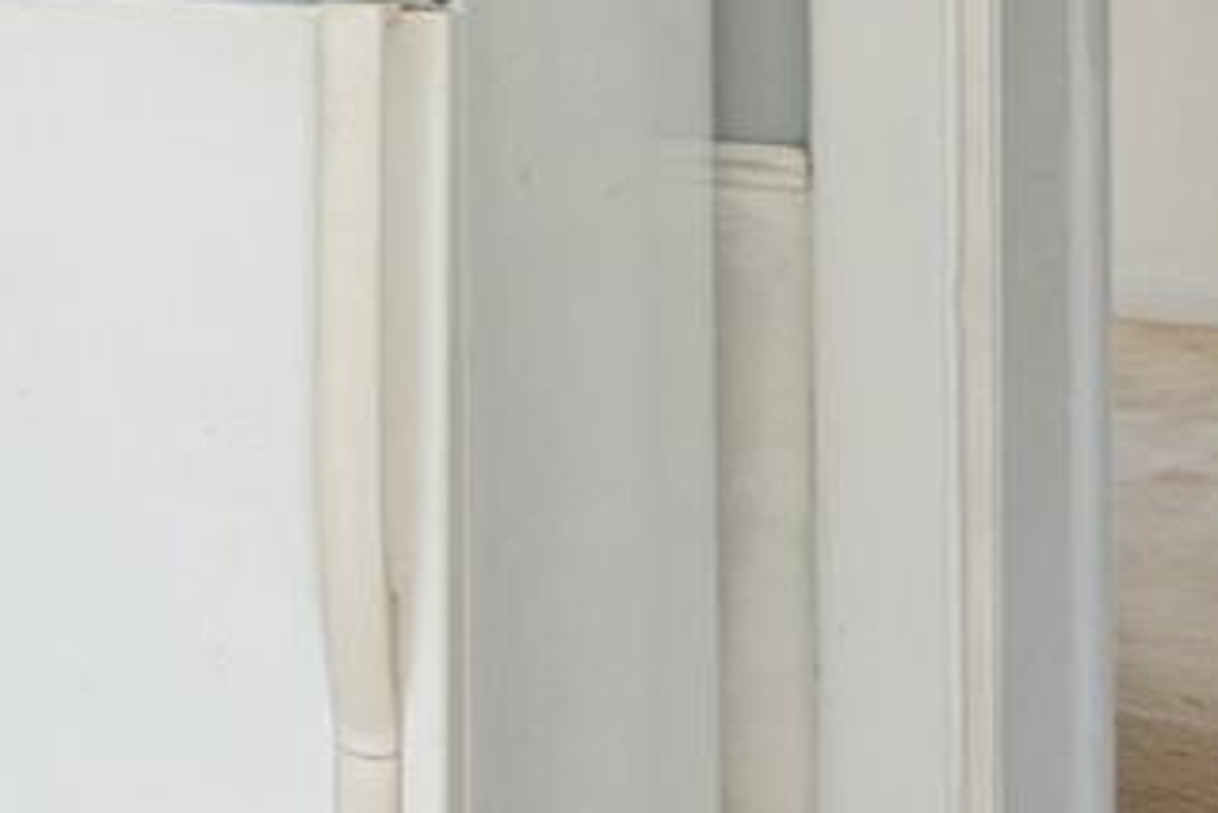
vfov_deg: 12.1
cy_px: -302
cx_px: -1966
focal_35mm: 109
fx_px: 3689
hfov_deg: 12.7
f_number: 7.1
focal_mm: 17
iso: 320
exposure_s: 1/50
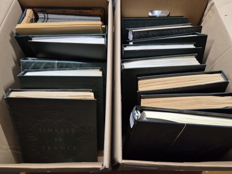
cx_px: 116
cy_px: 87
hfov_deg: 73.9
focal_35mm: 23
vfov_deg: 58.9
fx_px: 154
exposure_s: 1/100
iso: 320
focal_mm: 5.4
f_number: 1.8
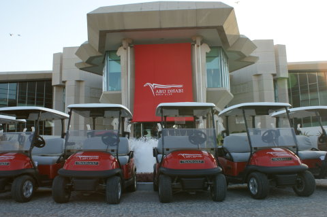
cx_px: 164
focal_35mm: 33
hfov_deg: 57.3
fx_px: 299
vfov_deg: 39.9
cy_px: 108
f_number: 8
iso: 100
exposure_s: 1/80
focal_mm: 22
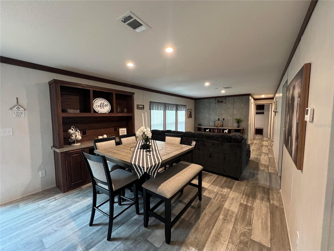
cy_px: 126
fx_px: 125
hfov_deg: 106.2
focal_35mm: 13
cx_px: 167
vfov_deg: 89.9
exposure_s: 1/60
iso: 640
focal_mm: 1.57
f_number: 1.8
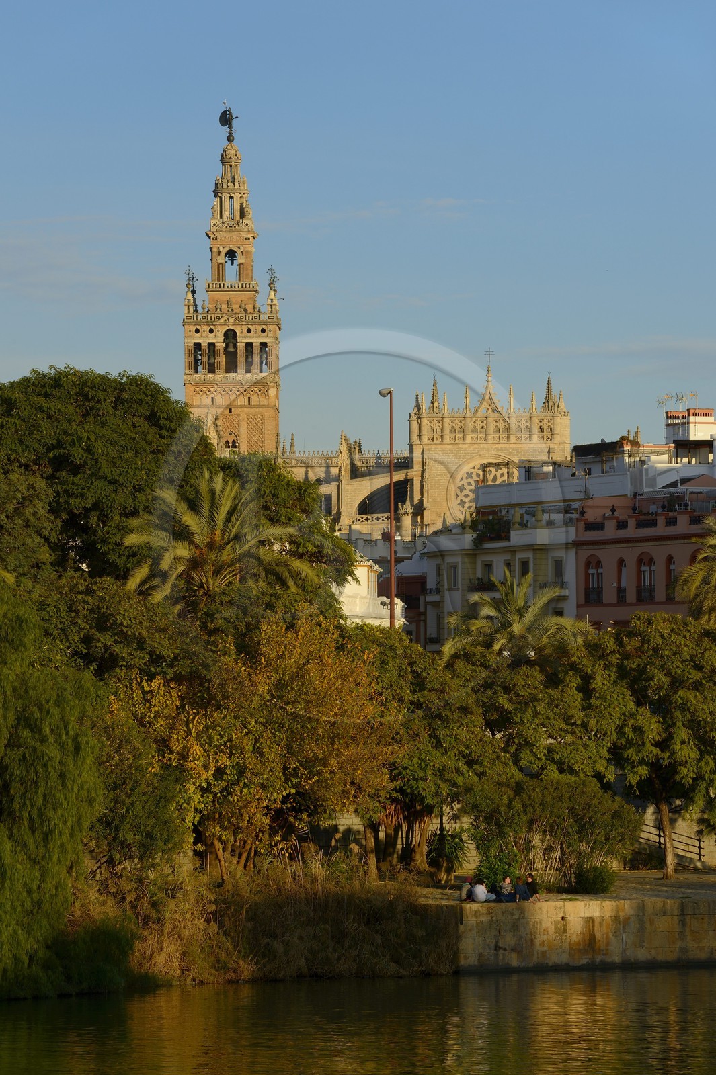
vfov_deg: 11.1
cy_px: 538
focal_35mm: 185
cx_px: 358
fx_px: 5525
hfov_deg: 7.4
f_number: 14
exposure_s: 1/200
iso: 200
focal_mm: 185
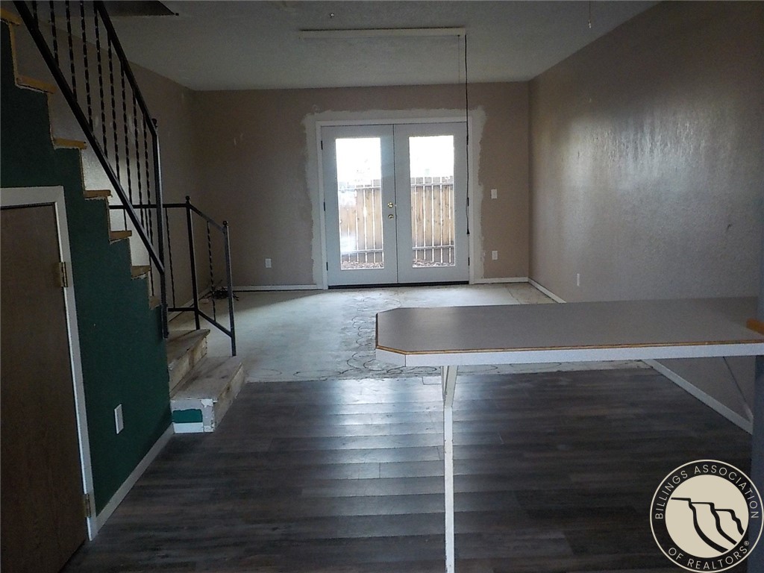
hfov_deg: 60.0
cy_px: 286
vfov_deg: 46.8
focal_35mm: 30
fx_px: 662
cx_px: 382
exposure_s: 1/30
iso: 360
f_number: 3.3
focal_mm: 4.1
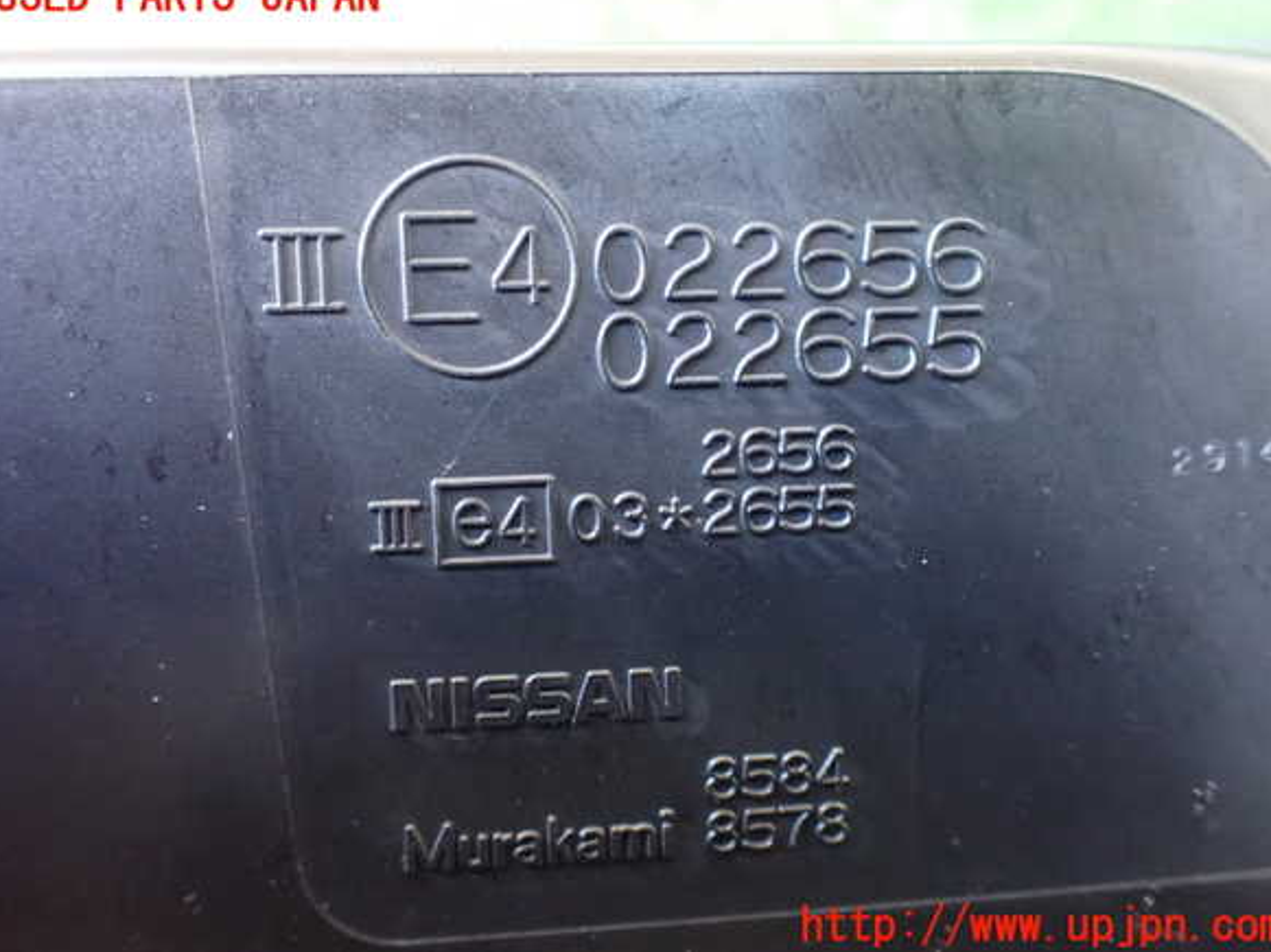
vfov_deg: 45.4
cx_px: 639
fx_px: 1138
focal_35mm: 31
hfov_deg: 58.4
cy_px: 462
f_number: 2.3
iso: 1250
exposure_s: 1/30
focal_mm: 5.4
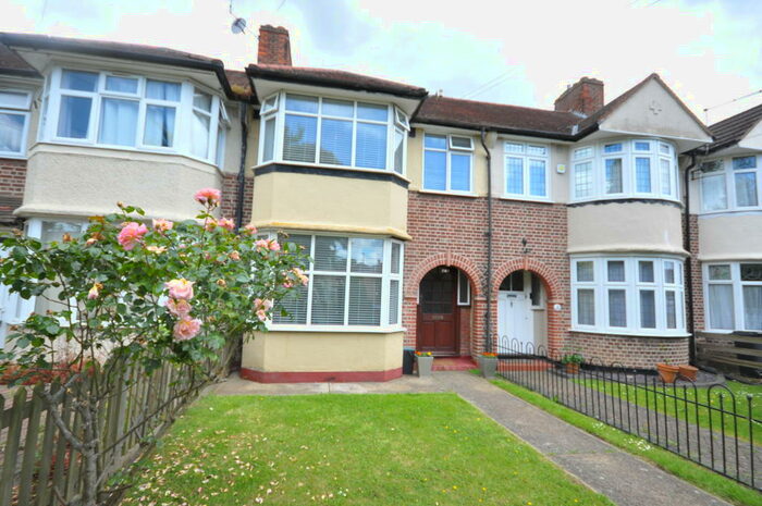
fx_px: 381
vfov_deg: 67.3
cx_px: 381
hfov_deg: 90.1
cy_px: 253
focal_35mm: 18
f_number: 6.3
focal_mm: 12
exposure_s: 1/1000
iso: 800
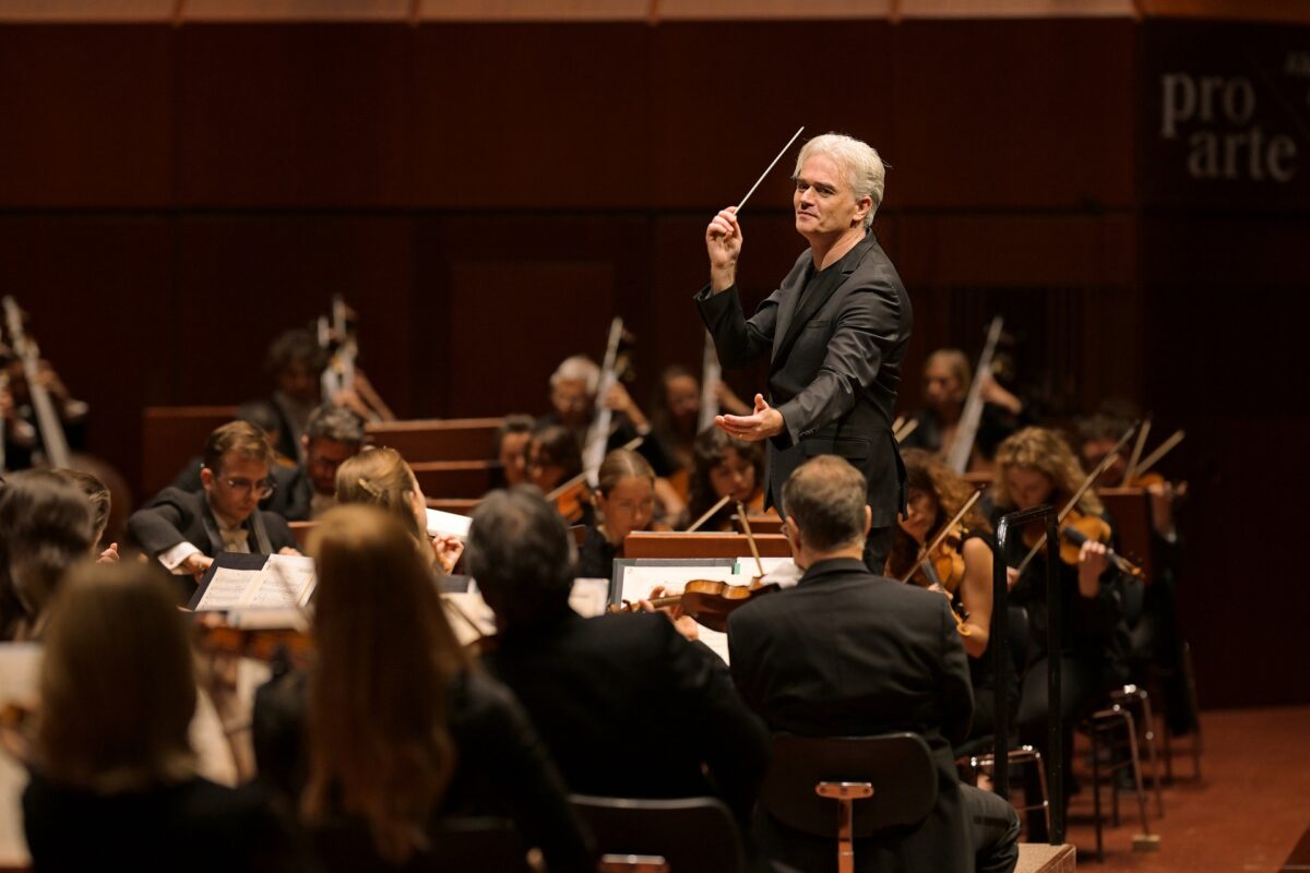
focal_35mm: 135
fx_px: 4912
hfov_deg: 15.2
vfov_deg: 10.2
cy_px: 436
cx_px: 655
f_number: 2
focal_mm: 135
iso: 1250
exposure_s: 1/800
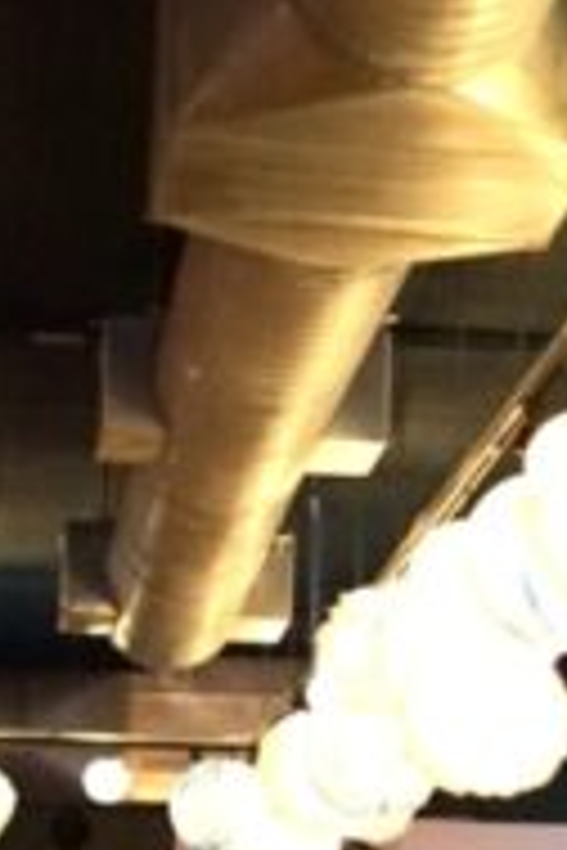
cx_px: 1125
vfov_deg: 9.6
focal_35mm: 212
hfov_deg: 6.3
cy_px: 1055
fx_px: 5008
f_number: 2
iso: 5000
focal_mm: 50
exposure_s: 1/160
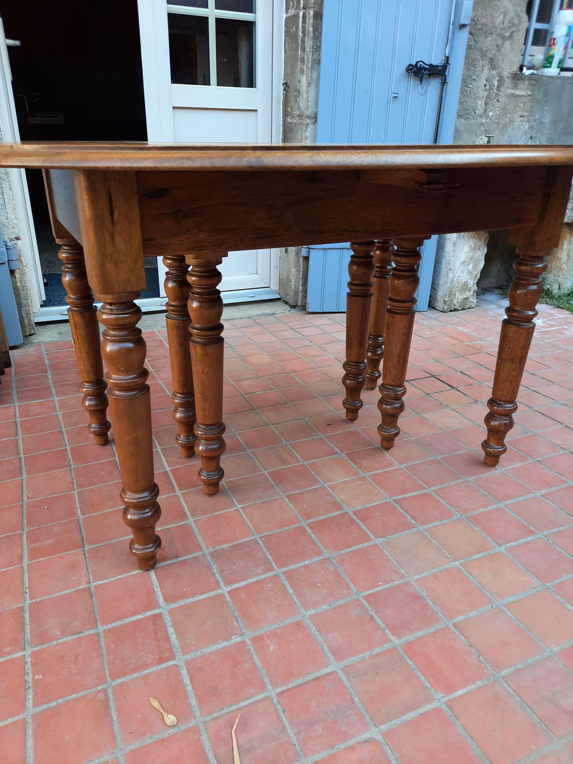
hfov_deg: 54.9
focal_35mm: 25
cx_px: 286
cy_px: 382
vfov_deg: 69.4
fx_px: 552
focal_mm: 4.6
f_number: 2
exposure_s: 1/50
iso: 50
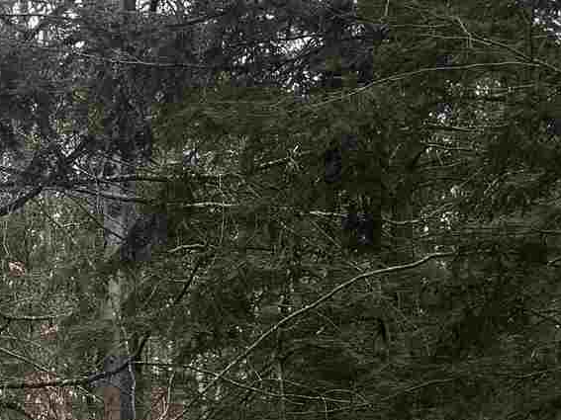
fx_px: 2106
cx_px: -70
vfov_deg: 11.1
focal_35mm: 130
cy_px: 577
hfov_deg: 14.8
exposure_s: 1/572
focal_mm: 6.76
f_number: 1.78
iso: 80
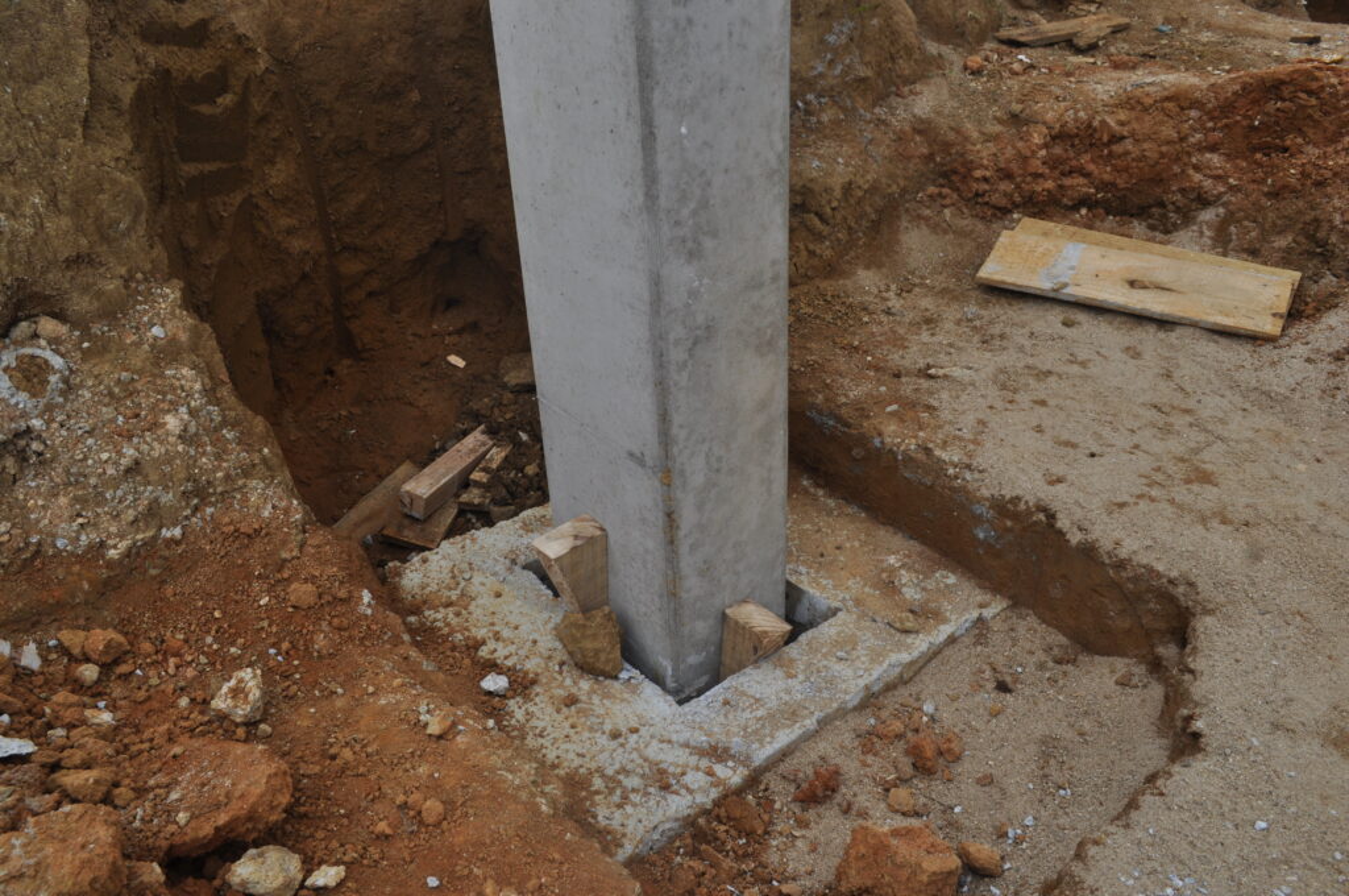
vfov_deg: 47.8
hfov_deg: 67.4
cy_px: 448
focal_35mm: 27
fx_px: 1010
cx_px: 674
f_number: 8
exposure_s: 1/250
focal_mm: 18
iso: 200
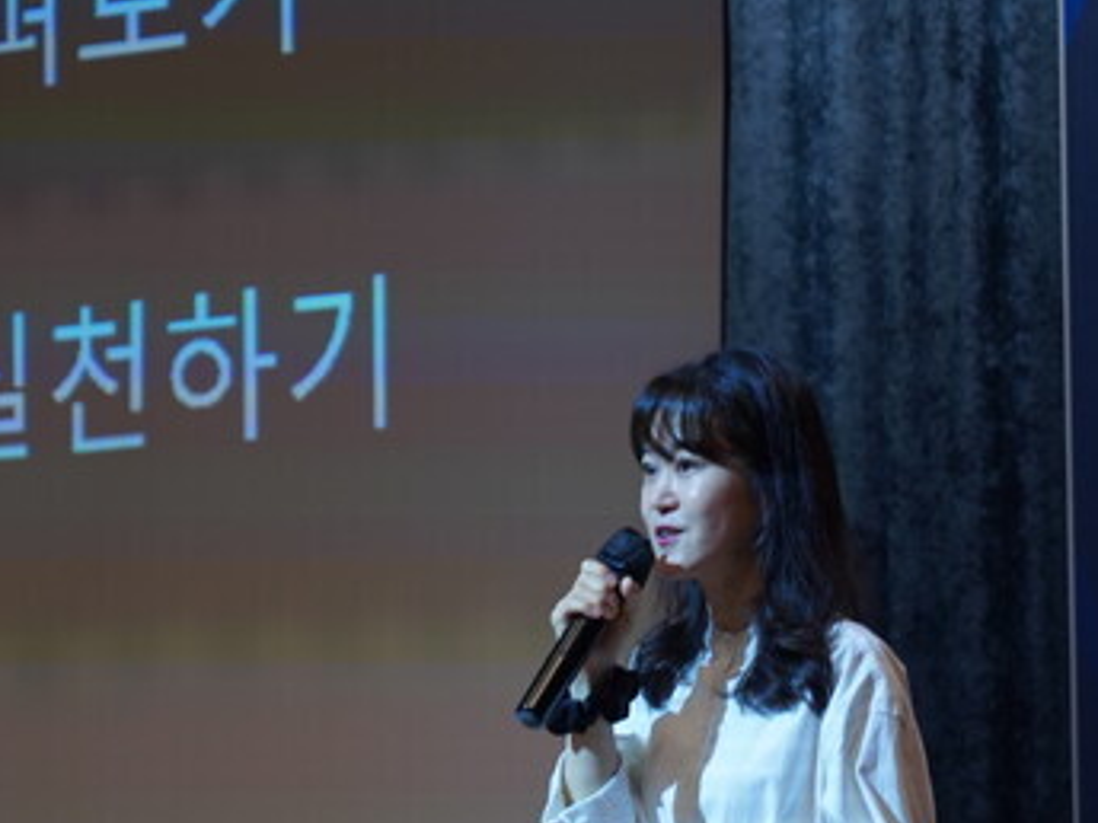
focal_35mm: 176
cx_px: 769
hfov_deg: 11.2
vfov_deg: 8.4
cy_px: 606
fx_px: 5583
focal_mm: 70
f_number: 2.8
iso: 1000
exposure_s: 1/125
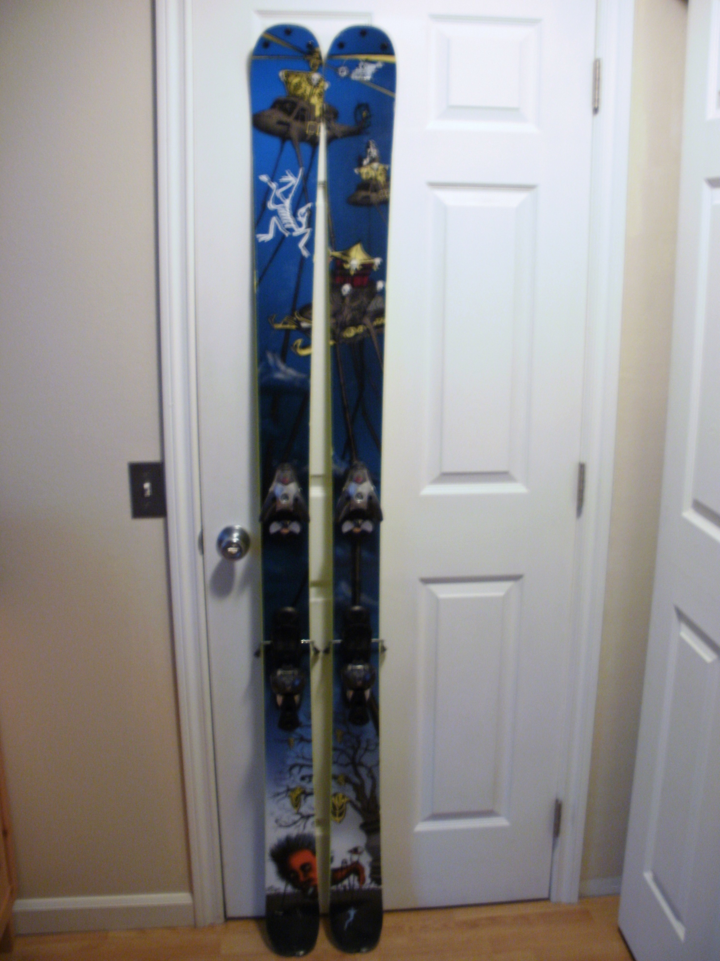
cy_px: 480
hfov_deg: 39.7
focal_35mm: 36
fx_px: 998
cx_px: 360
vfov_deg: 51.4
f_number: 3.5
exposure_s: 1/6
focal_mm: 6.3
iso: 125
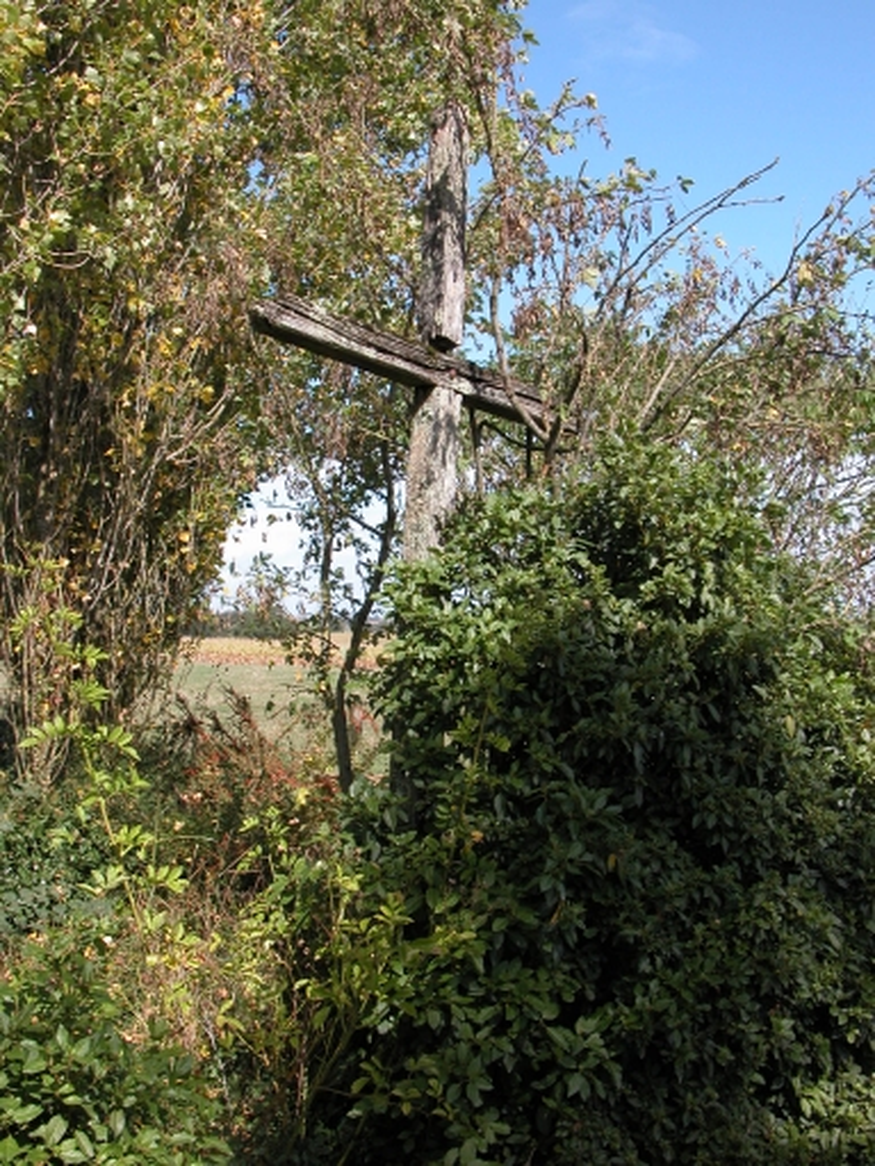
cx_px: 438
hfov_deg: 34.3
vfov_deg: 44.8
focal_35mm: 42
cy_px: 583
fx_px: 1416
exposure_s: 1/240
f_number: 5.8
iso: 100
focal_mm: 10.7
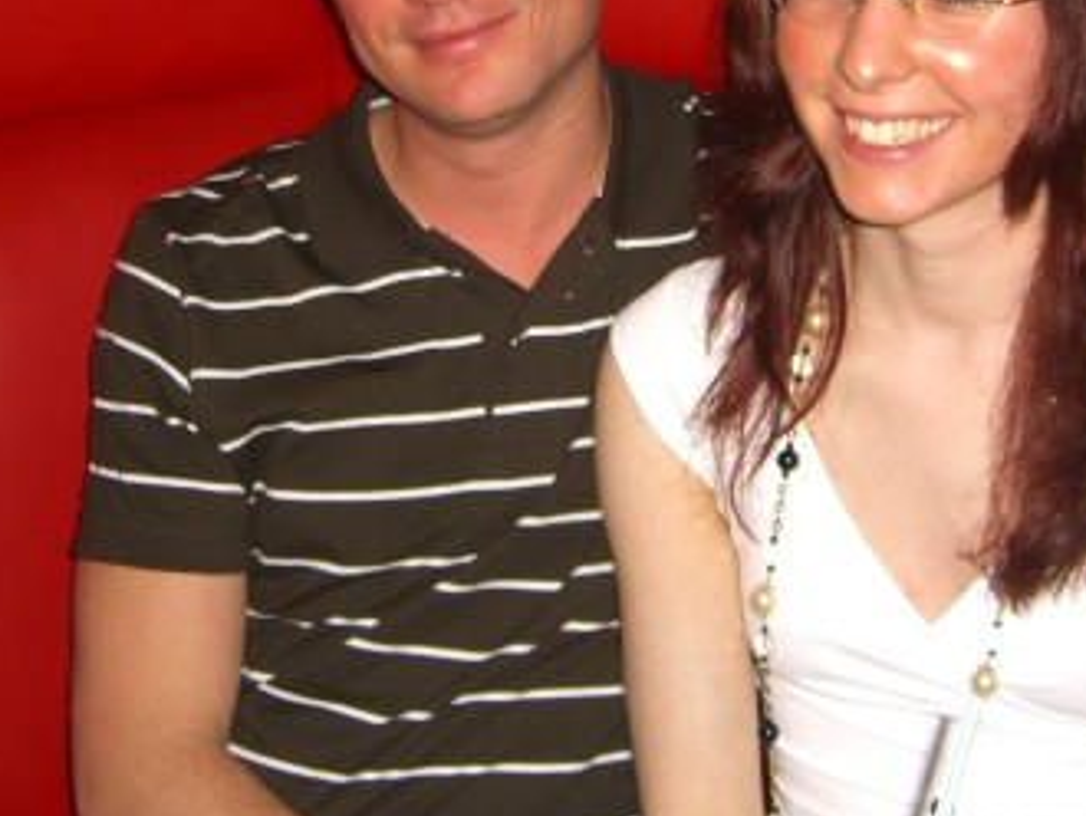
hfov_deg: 28.1
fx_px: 2166
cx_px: 596
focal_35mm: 69
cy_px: 148
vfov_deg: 21.0
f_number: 2.8
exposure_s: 1/60
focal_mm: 7.9
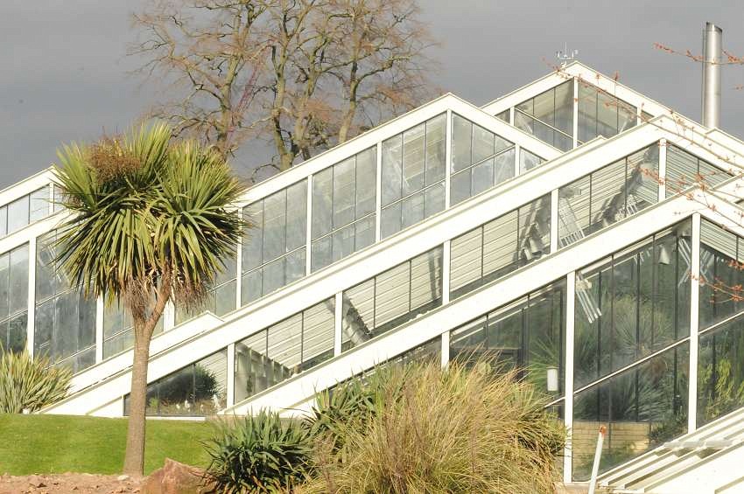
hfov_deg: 9.2
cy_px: 247
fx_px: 4645
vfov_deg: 6.1
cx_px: 372
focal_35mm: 225
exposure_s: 1/320
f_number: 22
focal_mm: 150
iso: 1600
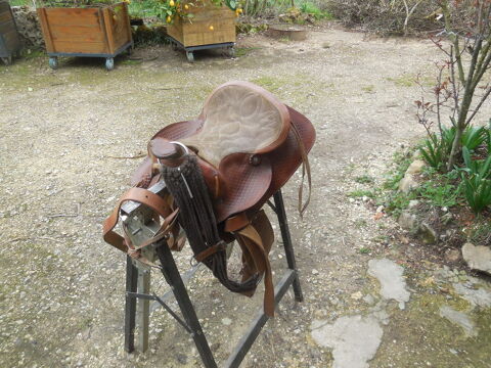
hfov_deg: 69.4
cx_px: 246
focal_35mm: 25
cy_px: 184
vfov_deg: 54.9
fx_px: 355
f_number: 3.1
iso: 125
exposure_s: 1/200
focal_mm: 4.5
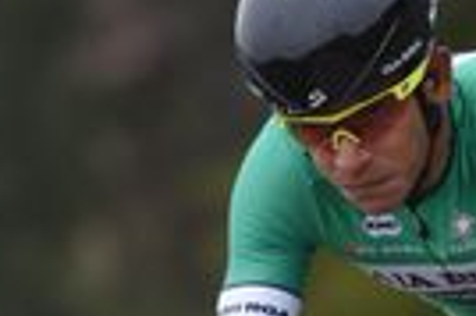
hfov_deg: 1.5
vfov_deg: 1.0
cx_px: 575
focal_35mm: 1344
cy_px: 261
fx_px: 17749
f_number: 5.6
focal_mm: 400
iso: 800
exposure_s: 1/1000
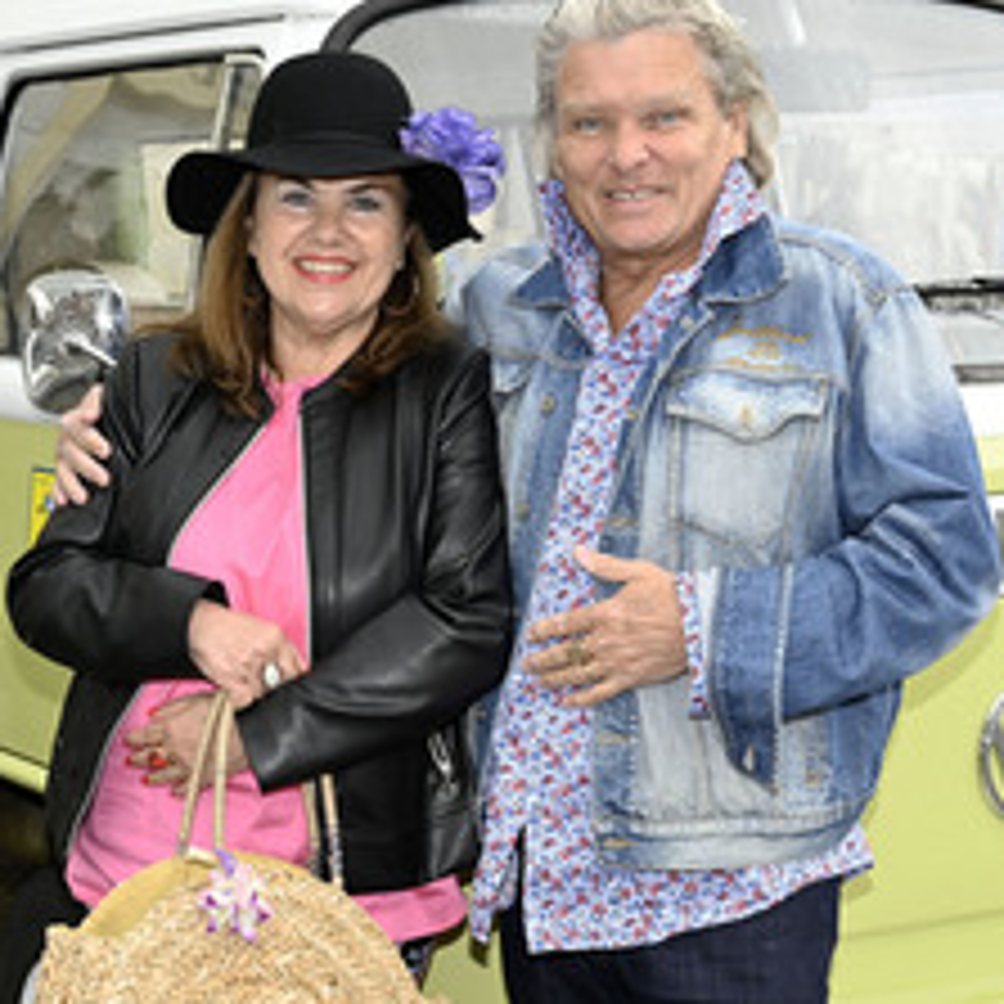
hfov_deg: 21.9
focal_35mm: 79
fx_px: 2592
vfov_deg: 21.9
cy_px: 603
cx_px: 430
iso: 320
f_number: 6.3
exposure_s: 1/160
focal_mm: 46
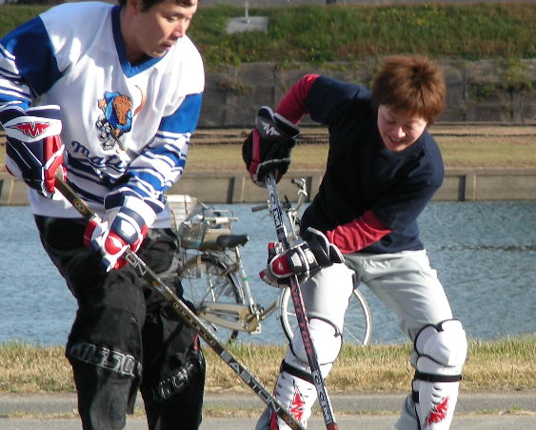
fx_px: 6476
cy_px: 250
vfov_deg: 3.8
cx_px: 427
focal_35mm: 408
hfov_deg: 4.7
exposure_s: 1/230
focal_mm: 38.3
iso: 50
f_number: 4
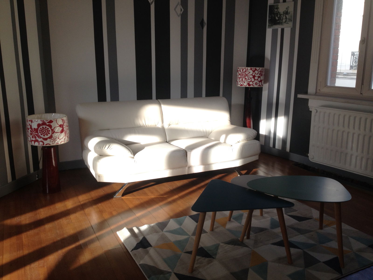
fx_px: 377
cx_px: 186
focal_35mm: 35
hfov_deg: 52.6
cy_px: 140
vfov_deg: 40.7
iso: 50
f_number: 2.4
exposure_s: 1/283
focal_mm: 4.28
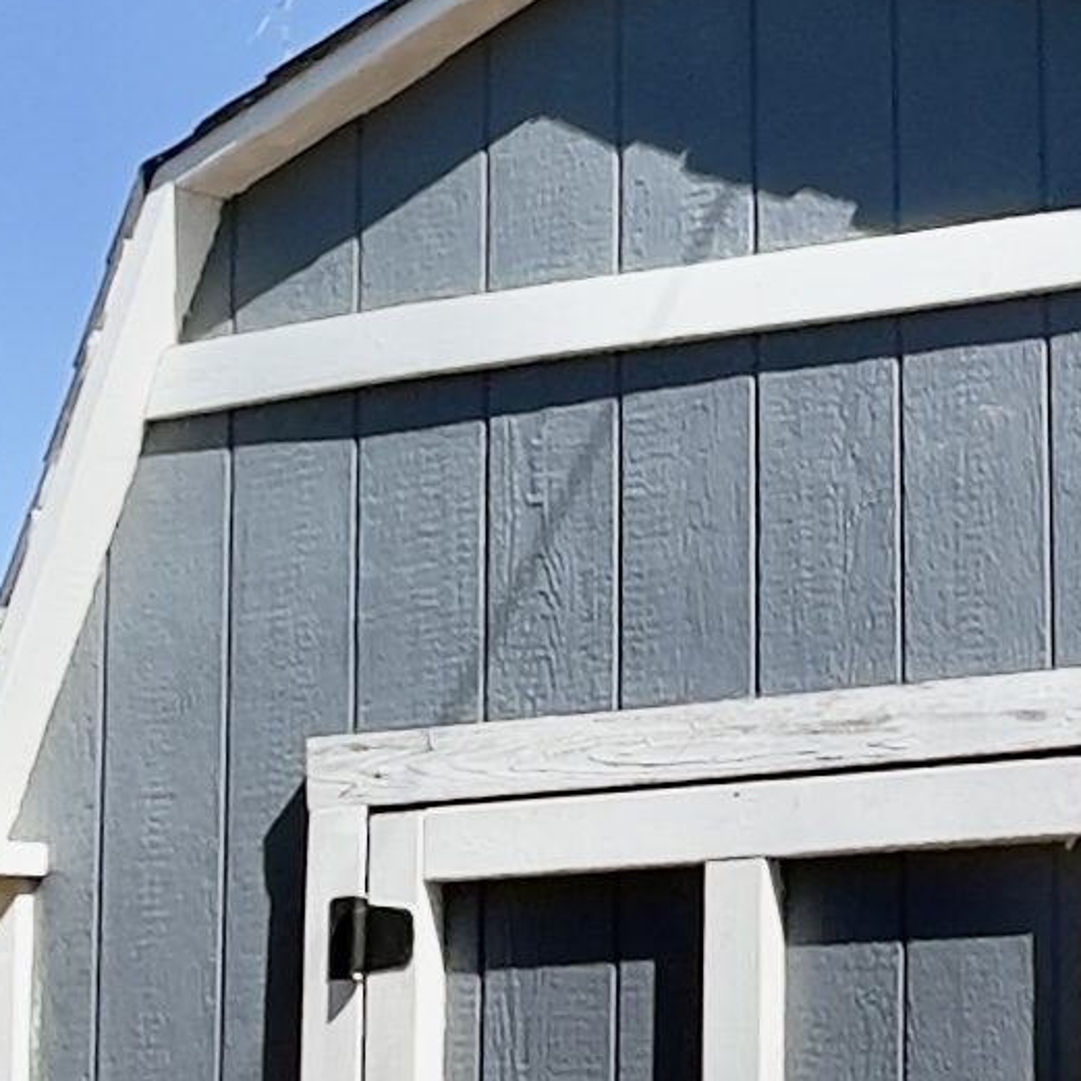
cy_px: 637
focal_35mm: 89
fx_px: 3144
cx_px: 1699
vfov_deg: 19.5
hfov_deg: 17.3
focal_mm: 1.54
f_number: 2.4
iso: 25
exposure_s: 1/773
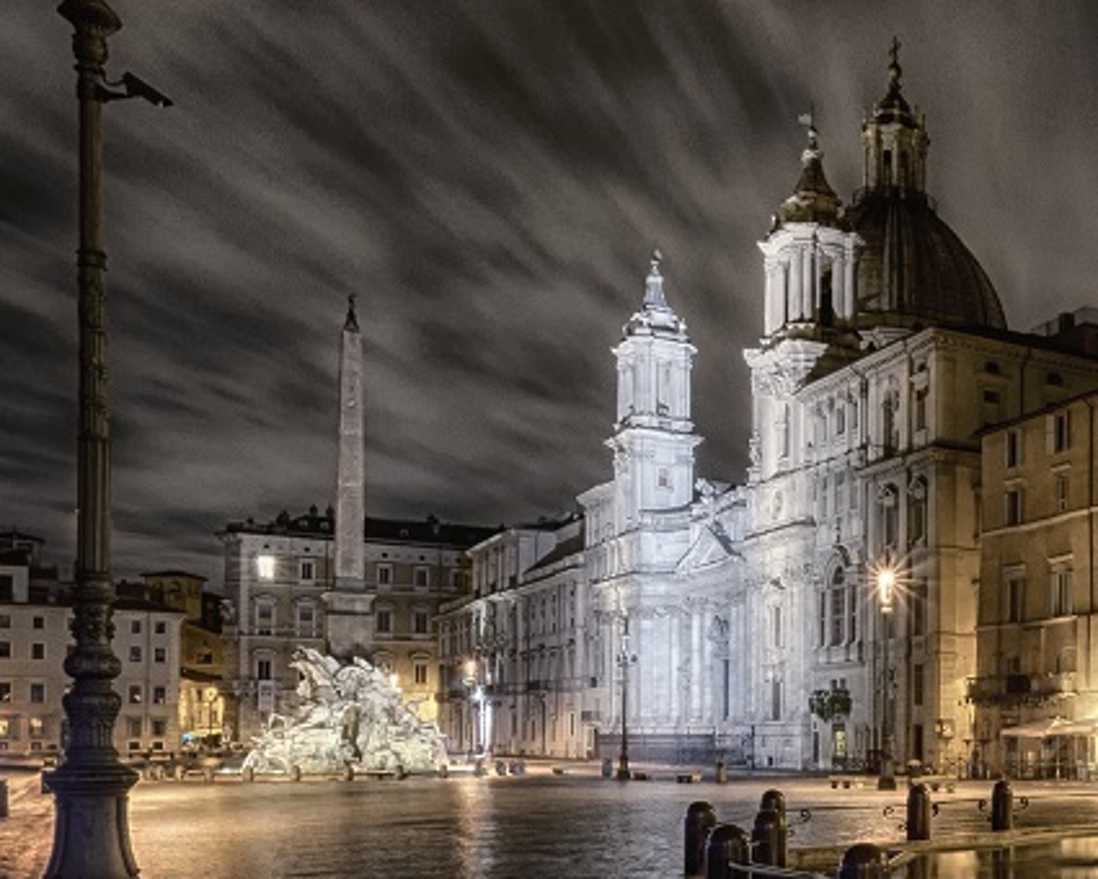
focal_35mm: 38
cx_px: 1300
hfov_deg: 37.2
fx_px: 1235
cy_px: 492
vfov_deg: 39.1
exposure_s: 30
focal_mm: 10
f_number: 10
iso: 100
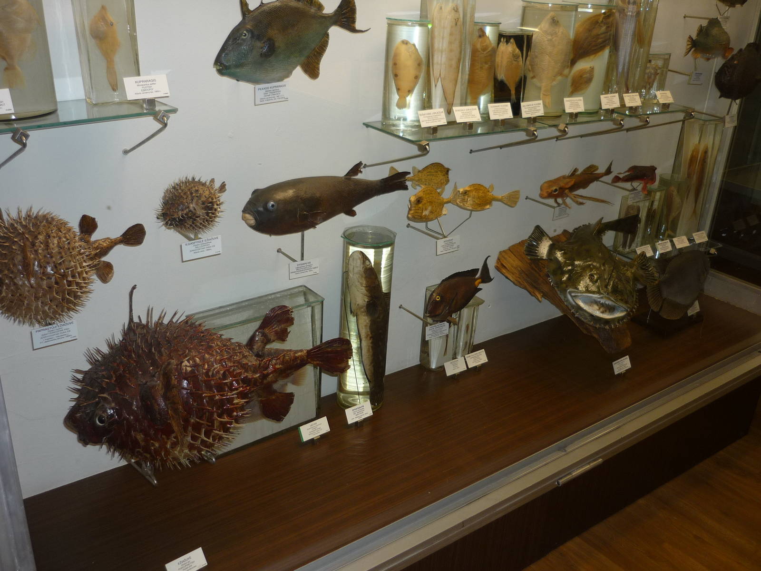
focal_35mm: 33
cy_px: 286
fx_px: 725
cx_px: 380
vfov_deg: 42.9
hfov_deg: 55.4
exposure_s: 1/30
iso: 100
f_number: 2.8
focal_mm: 5.5
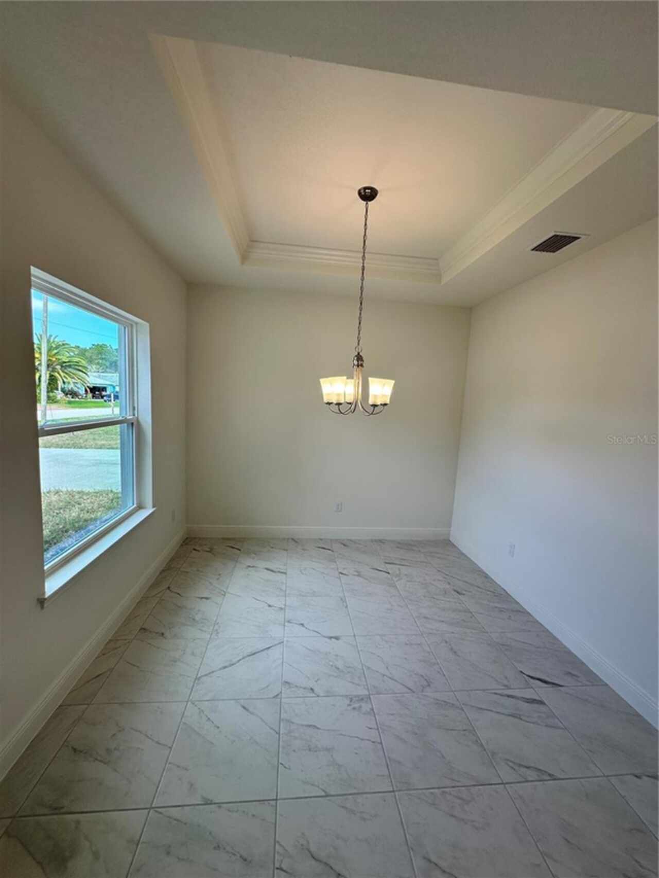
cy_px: 439
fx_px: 355
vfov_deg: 102.1
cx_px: 330
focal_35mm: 14
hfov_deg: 85.7
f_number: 2.2
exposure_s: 1/120
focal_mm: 2.22
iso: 40
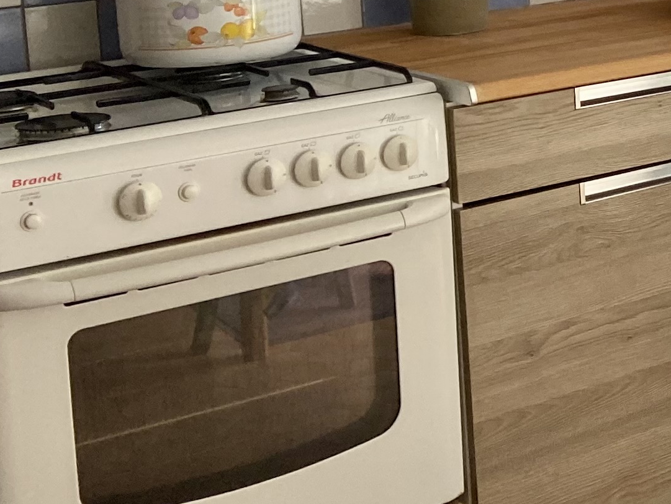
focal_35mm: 97
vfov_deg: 14.9
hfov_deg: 17.6
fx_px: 1880
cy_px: -44
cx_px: 1075
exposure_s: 1/122
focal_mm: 4.25
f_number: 1.8
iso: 125
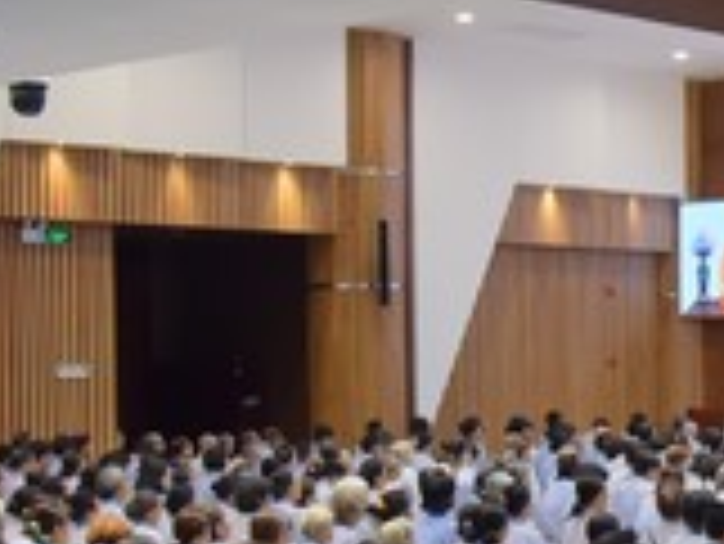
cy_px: 425
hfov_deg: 20.2
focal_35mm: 93
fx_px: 1947
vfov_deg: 15.8
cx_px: 787
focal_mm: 24
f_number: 5
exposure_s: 1/100
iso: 1250
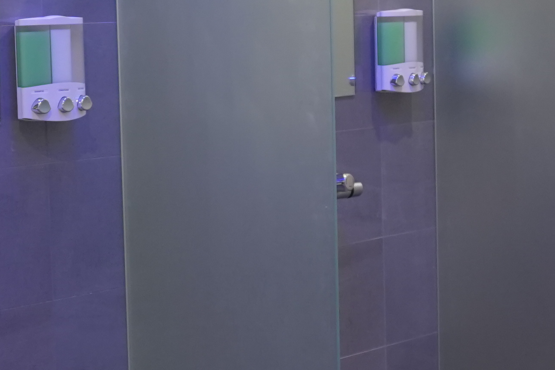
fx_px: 1573
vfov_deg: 13.4
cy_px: 162
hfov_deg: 19.8
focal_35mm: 102
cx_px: 129
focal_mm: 22
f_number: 3.5
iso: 1250
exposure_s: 1/30
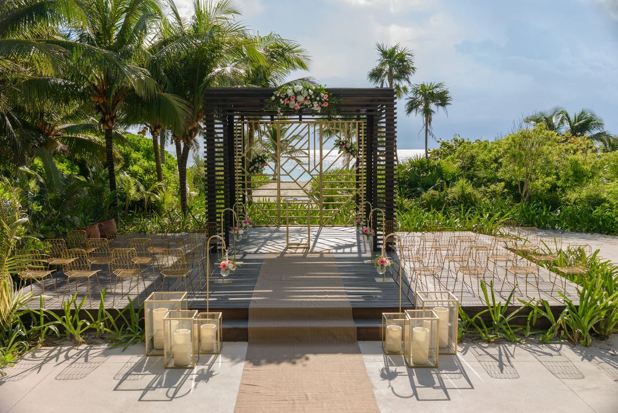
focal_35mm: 35
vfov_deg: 37.9
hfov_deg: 54.4
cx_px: 309
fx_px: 601
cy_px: 206
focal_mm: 35
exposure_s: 1/800
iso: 400
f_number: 6.3
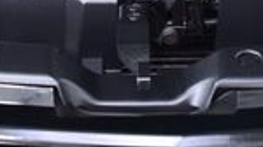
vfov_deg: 7.3
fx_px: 1122
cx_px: 146
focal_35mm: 161
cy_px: -123
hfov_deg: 13.4
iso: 1600
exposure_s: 1/15
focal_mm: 24
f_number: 4
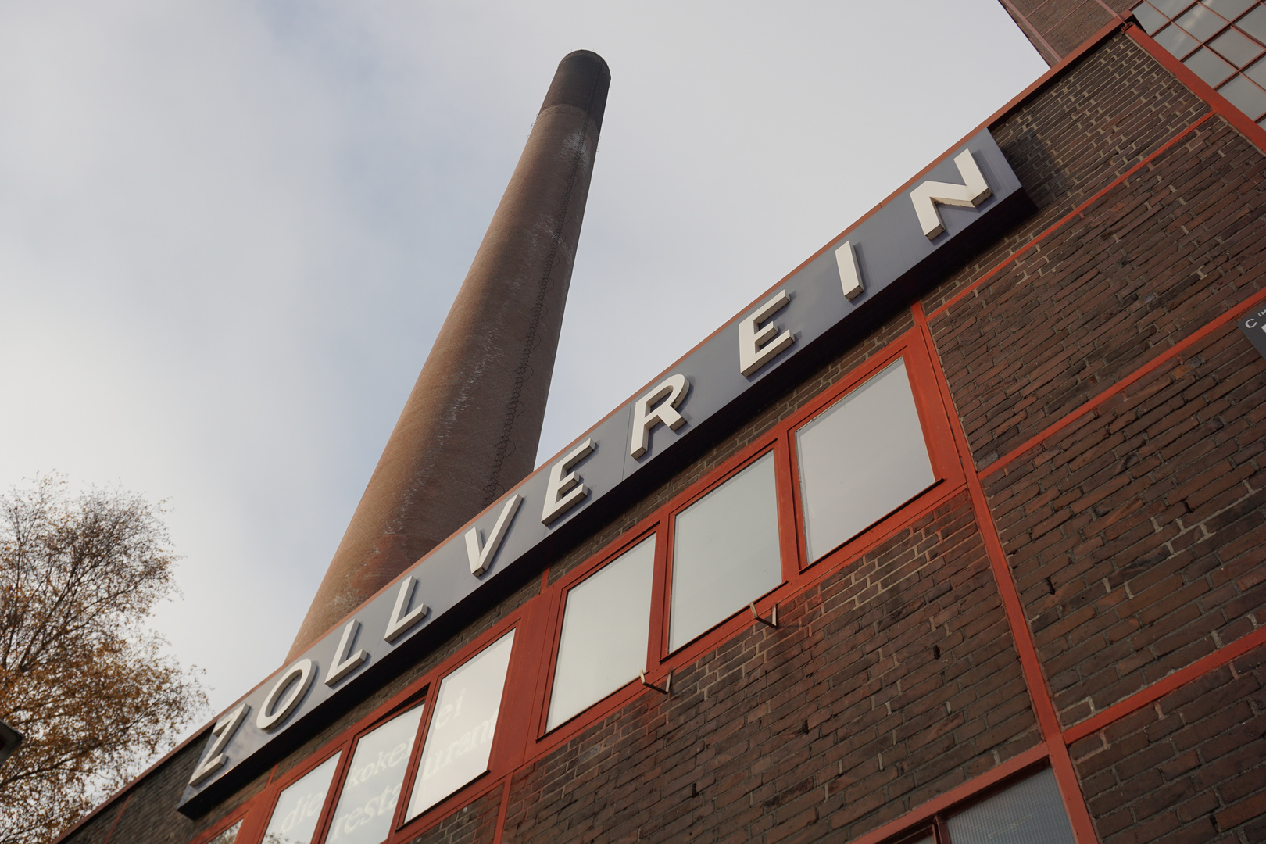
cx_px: 633
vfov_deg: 38.4
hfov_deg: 55.1
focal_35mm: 34
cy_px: 422
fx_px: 1213
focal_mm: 23
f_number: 7.1
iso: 100
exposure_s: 1/250
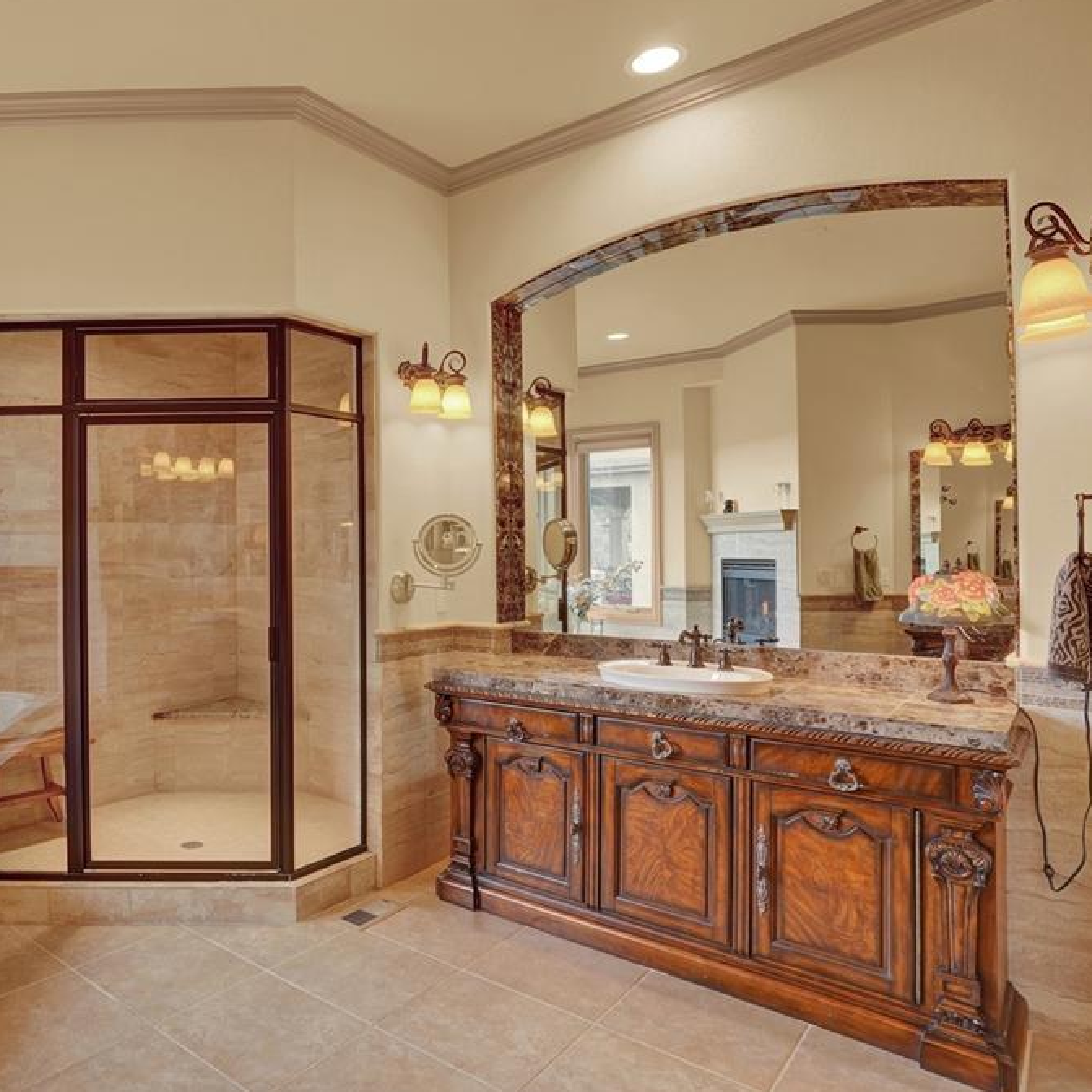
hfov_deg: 65.6
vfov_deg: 69.6
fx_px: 785
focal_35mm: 22
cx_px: 281
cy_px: 544
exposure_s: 1/25
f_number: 8
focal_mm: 17
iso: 400
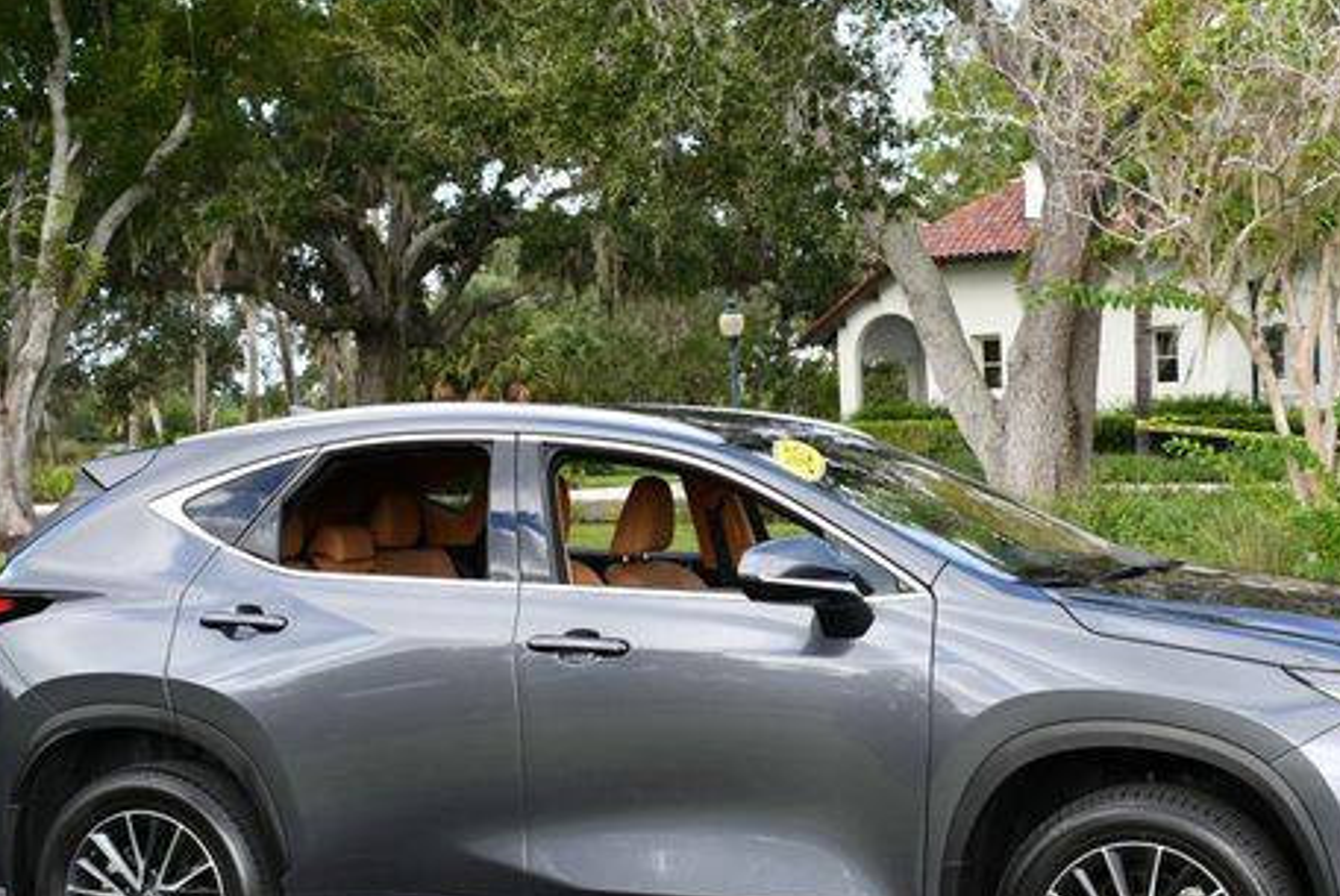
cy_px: 570
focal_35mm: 73
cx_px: 770
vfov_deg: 18.7
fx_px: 2720
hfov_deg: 27.6
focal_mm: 26
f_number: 5.6
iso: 220
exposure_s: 1/250
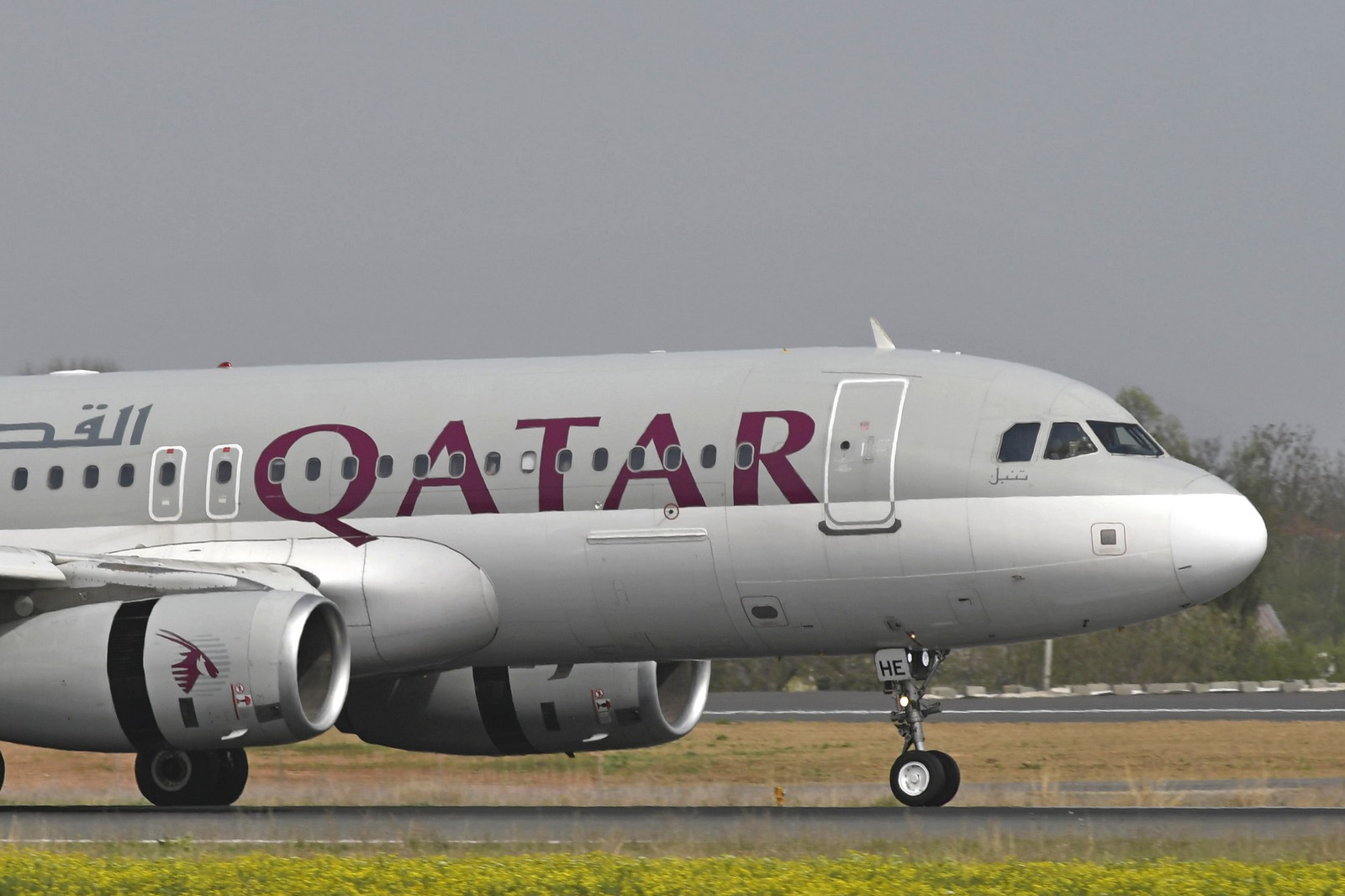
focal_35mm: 450
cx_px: 672
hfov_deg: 4.6
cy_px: 448
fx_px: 16808
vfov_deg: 3.1
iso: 100
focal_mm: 300
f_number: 10
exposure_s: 1/1000
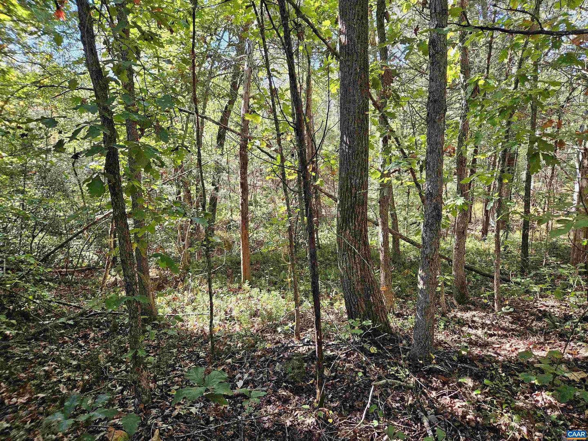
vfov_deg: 58.9
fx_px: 391
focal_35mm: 23
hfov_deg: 73.9
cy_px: 220
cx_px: 294
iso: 125
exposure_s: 1/180
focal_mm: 5.4
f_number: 1.8
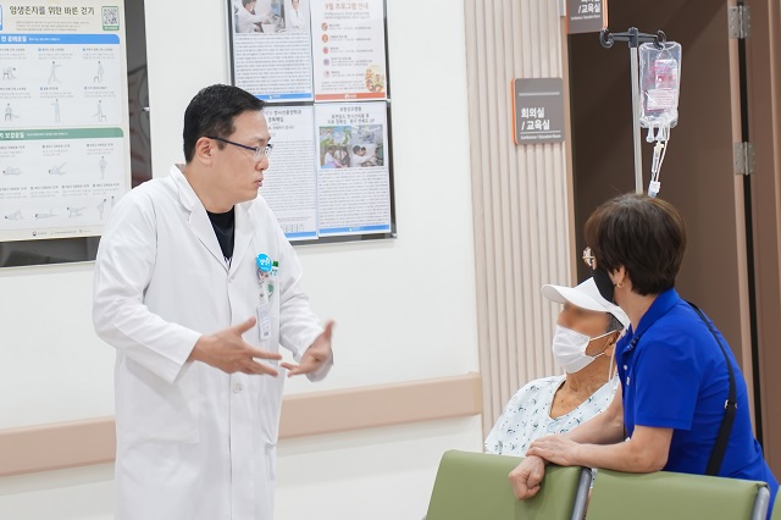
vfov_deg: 21.2
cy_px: 260
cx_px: 390
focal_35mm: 64
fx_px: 1388
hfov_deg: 31.4
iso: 500
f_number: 2.8
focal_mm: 64
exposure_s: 1/60
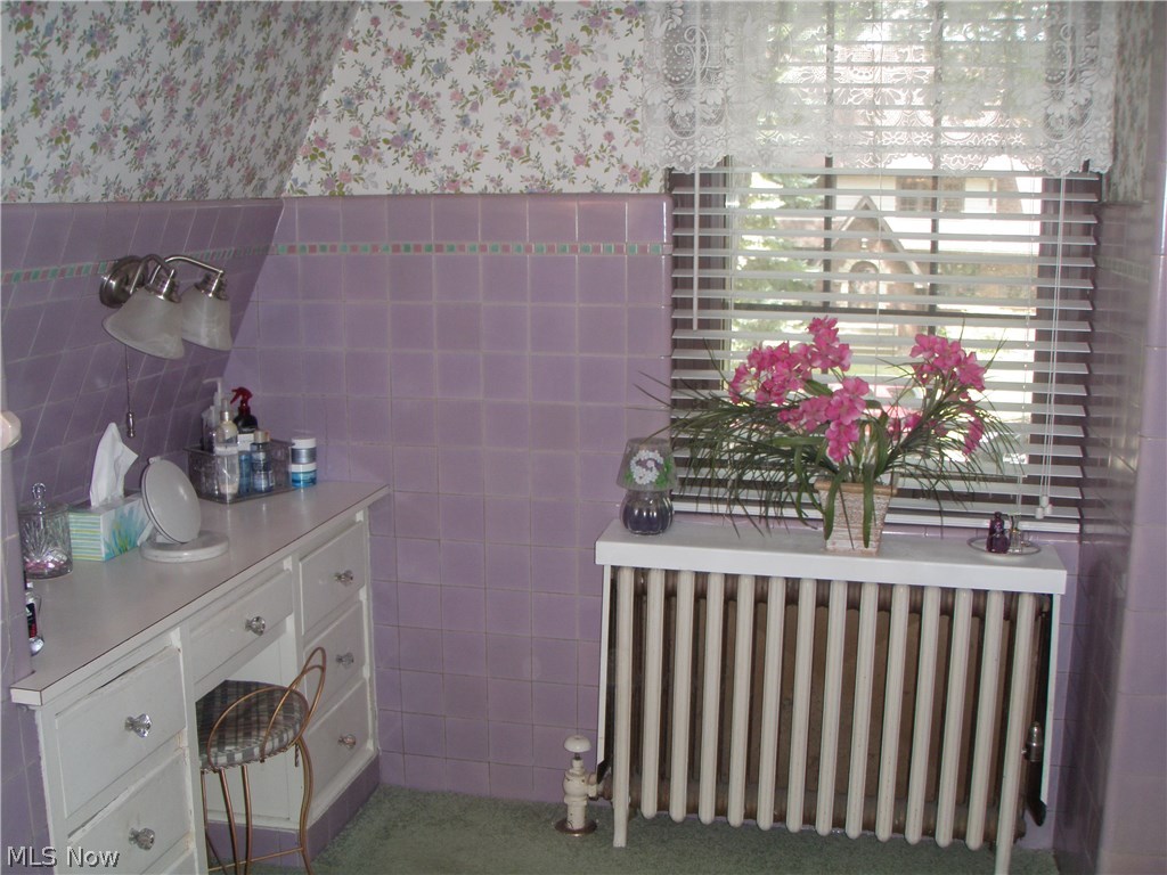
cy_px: 438
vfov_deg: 37.7
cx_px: 584
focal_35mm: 38
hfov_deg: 49.0
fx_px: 1281
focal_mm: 6.7
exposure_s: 1/30
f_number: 3.5
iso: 125
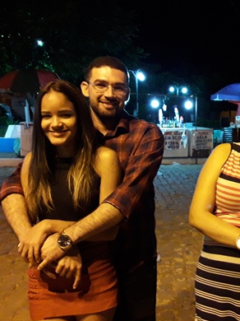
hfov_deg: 30.6
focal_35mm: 46
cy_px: 151
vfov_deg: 41.2
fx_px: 426
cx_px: 198
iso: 320
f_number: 1.9
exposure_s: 1/24
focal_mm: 3.7
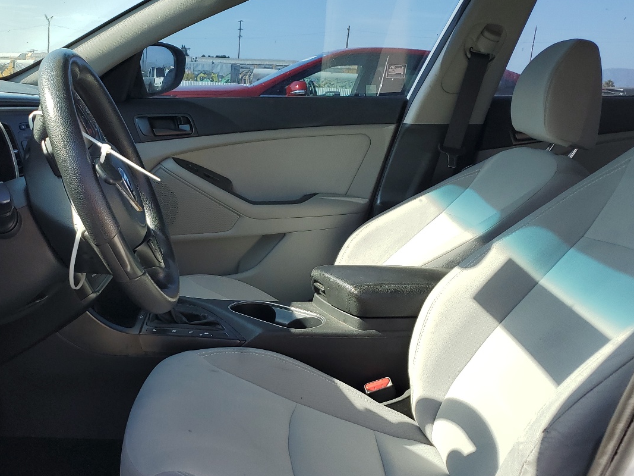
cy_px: 334
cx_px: 198
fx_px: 714
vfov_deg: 36.3
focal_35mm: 39
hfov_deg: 46.9
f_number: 1.5
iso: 50
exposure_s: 1/1000
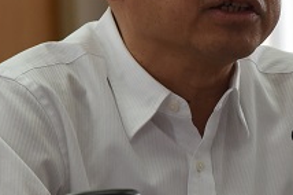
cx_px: 242
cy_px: 21
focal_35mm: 449
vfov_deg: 3.1
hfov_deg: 4.6
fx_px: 3649
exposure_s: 1/160
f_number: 6.3
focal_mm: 120
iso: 1600
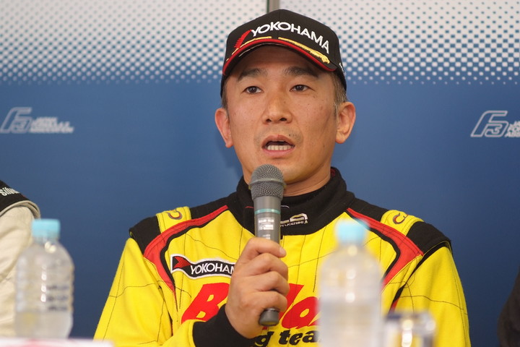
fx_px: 2282
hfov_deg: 13.0
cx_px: 260
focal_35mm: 158
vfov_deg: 8.7
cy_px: 174
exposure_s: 1/125
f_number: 2.5
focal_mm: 105
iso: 800
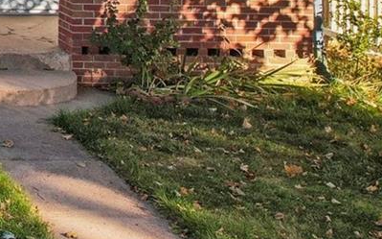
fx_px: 937
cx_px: -352
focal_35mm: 90
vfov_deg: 13.8
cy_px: -101
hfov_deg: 17.5
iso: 100
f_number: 2.8
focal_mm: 8.4
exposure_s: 1/500
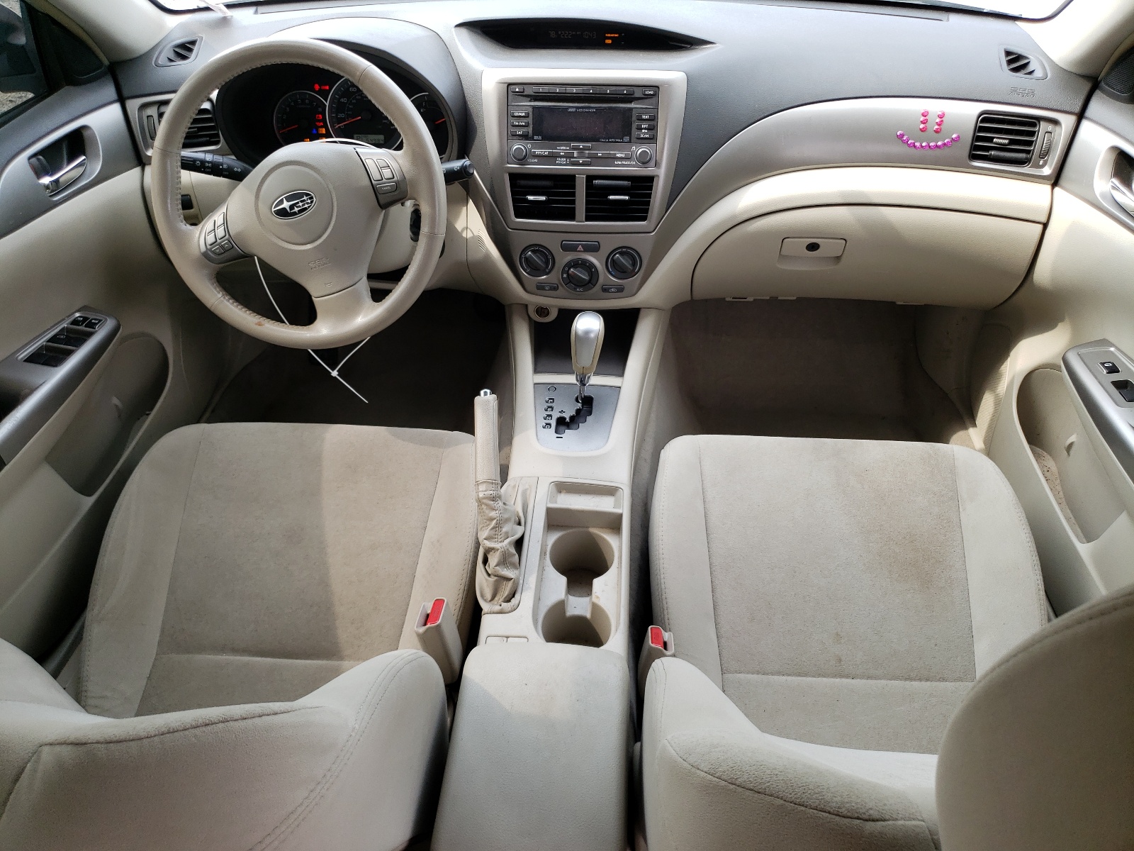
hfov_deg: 67.3
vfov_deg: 53.1
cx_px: 567
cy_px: 426
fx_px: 852
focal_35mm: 26
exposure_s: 1/217
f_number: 1.5
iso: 50
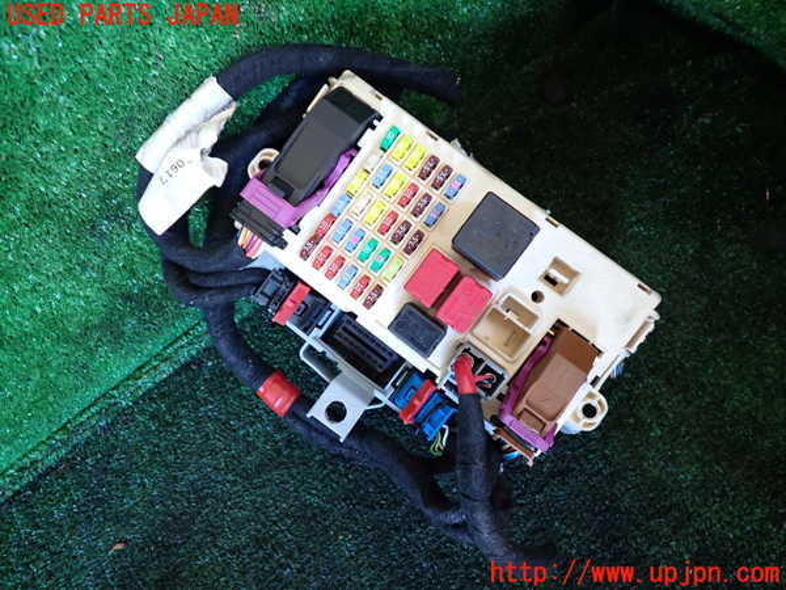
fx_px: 568
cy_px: 295
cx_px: 393
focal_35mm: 25
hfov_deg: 69.4
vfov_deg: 54.9
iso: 250
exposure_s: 1/30
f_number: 2
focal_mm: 4.5
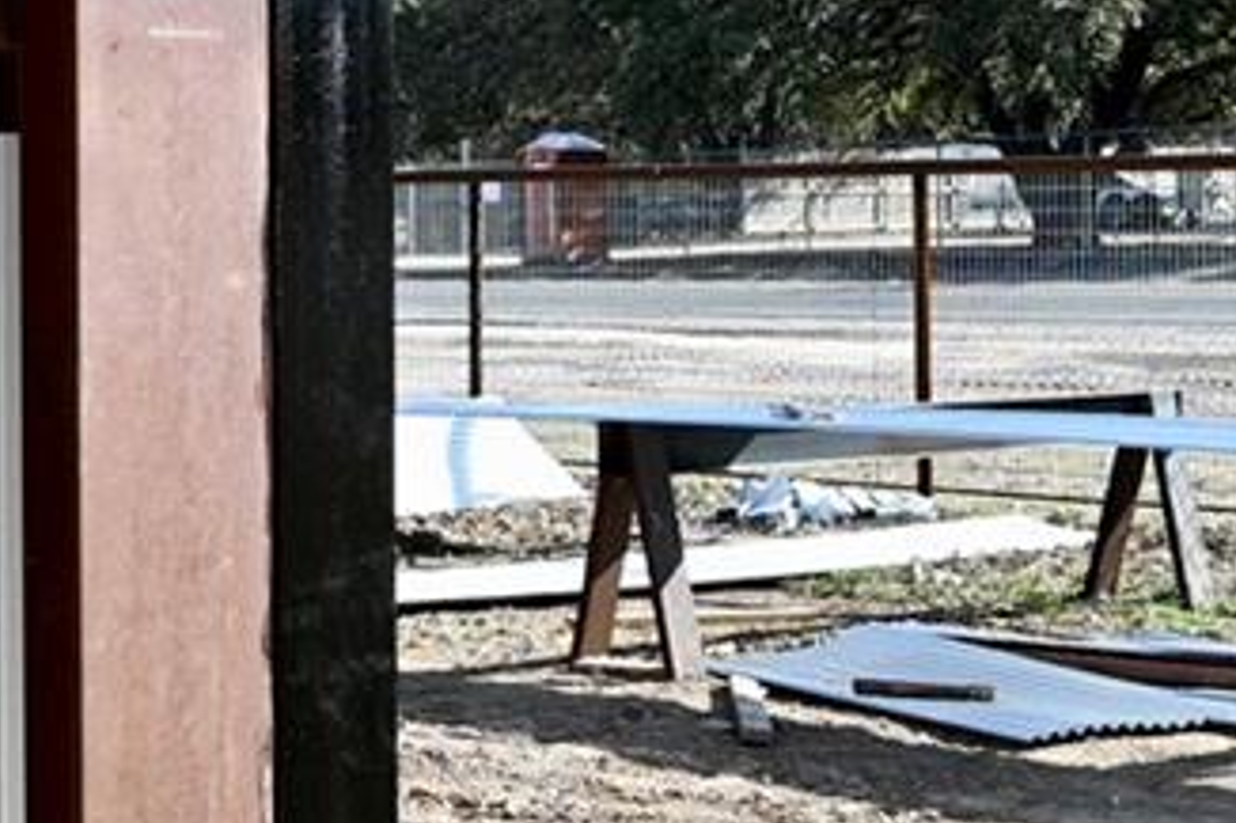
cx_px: 391
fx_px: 3878
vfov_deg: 12.1
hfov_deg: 18.1
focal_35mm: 113
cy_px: 154
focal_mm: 12
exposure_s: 1/320
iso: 100
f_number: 6.3
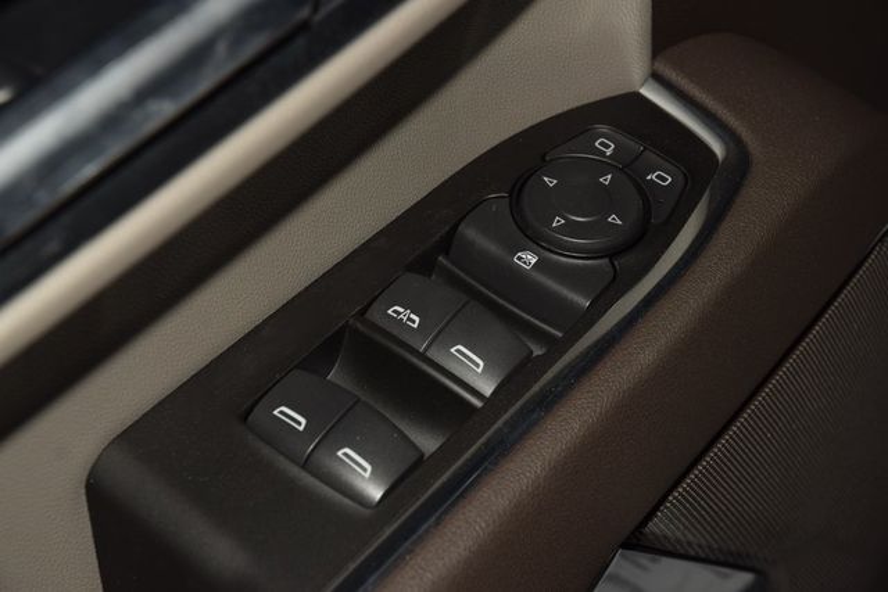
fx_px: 2590
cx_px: 444
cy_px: 296
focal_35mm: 105
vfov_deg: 13.0
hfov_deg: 19.5
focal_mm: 70
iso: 100
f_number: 8
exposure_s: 1/125
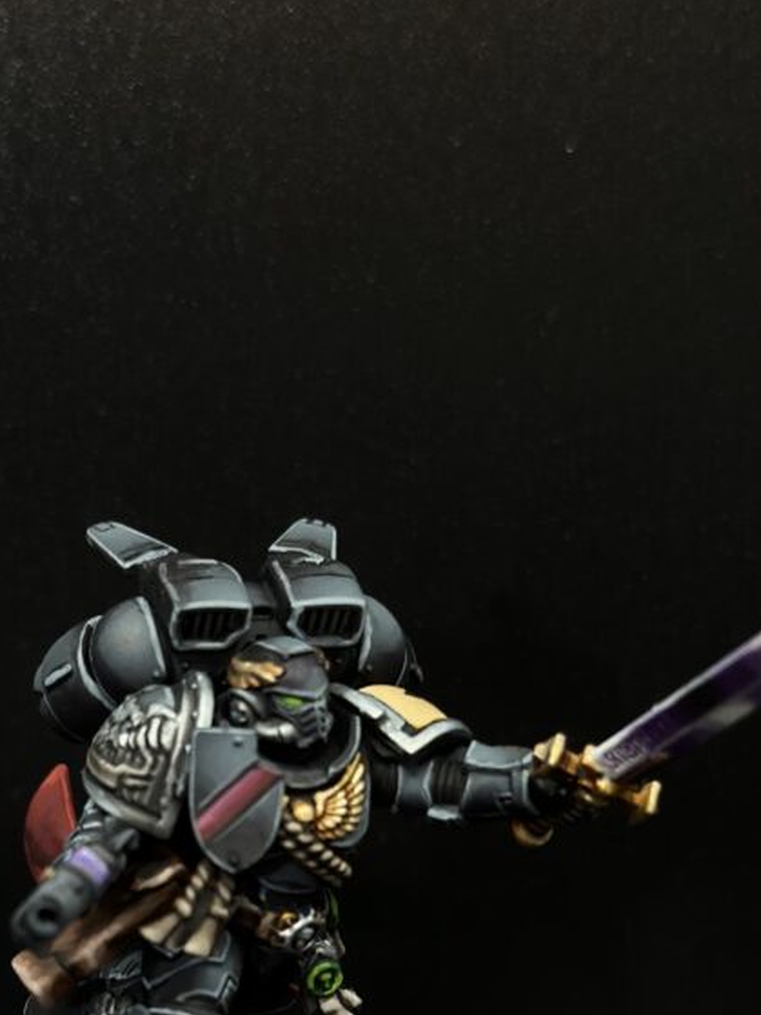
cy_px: 890
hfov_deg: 16.7
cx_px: 229
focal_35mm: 88
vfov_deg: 21.8
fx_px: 2580
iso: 160
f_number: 1.78
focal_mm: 6.86
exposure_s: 1/100
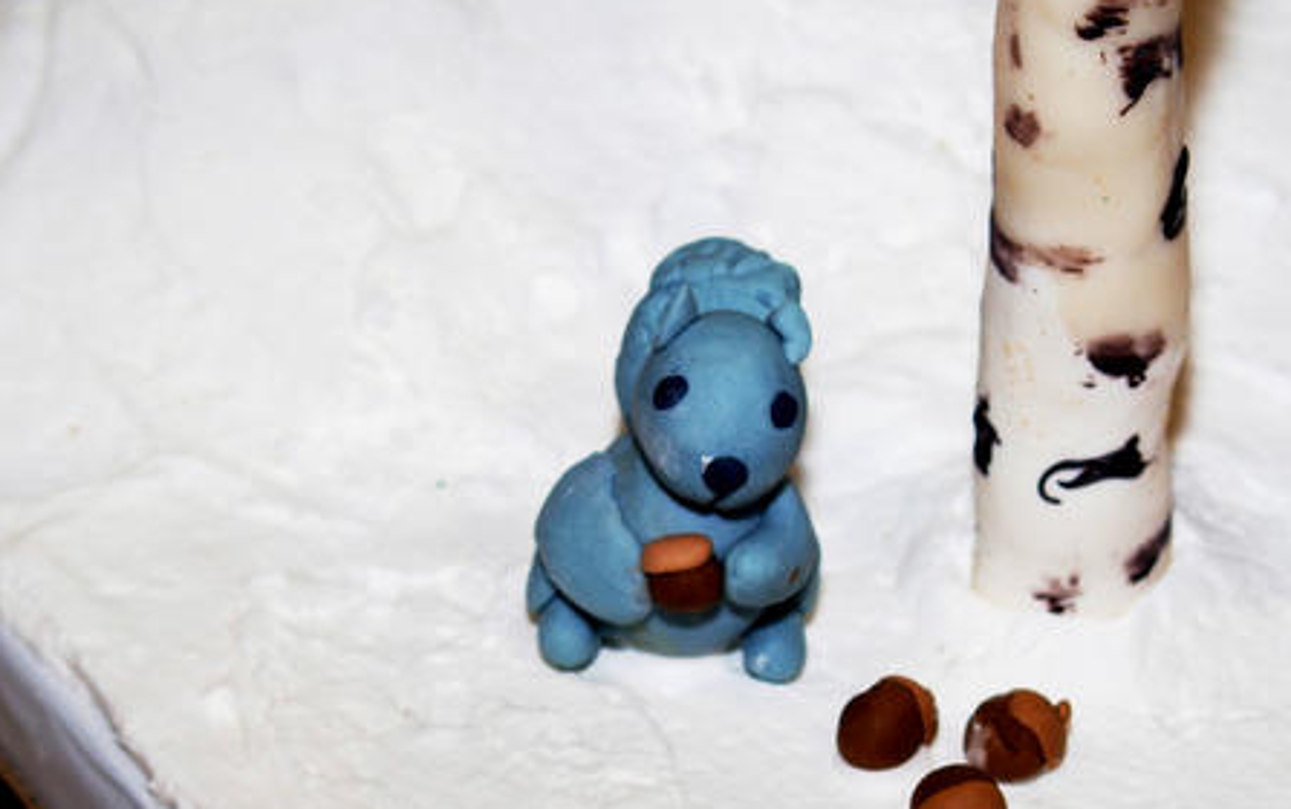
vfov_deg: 8.2
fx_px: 5633
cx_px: 647
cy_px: 431
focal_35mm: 160
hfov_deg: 13.1
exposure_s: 1/125
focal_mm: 31.8
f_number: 2.8
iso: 400
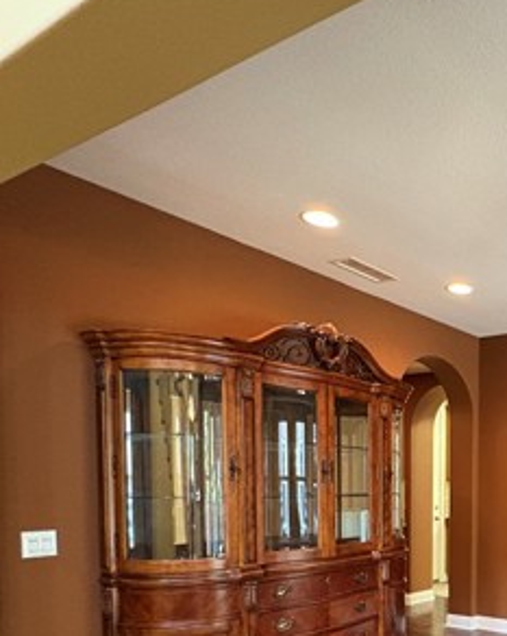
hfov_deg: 37.8
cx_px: 592
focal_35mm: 30
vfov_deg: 54.8
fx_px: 564
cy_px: 507
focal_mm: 2.22
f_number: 2.2
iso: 800
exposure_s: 1/40
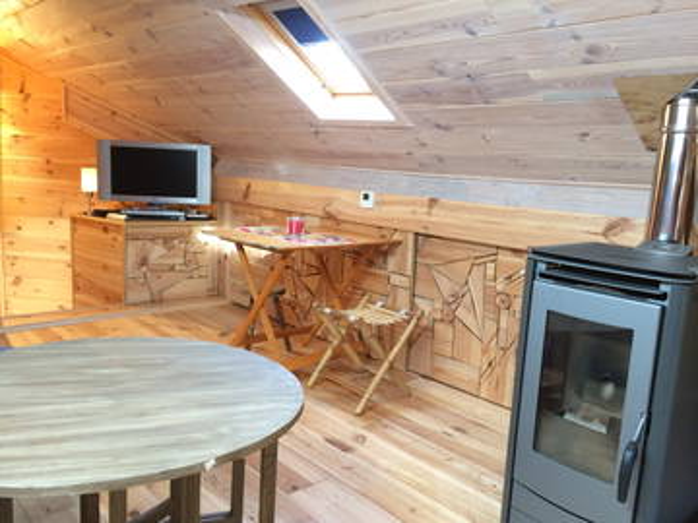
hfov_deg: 61.7
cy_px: 262
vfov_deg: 48.2
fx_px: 585
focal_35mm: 29
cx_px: 349
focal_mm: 4.15
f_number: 2.2
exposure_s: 1/33
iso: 160
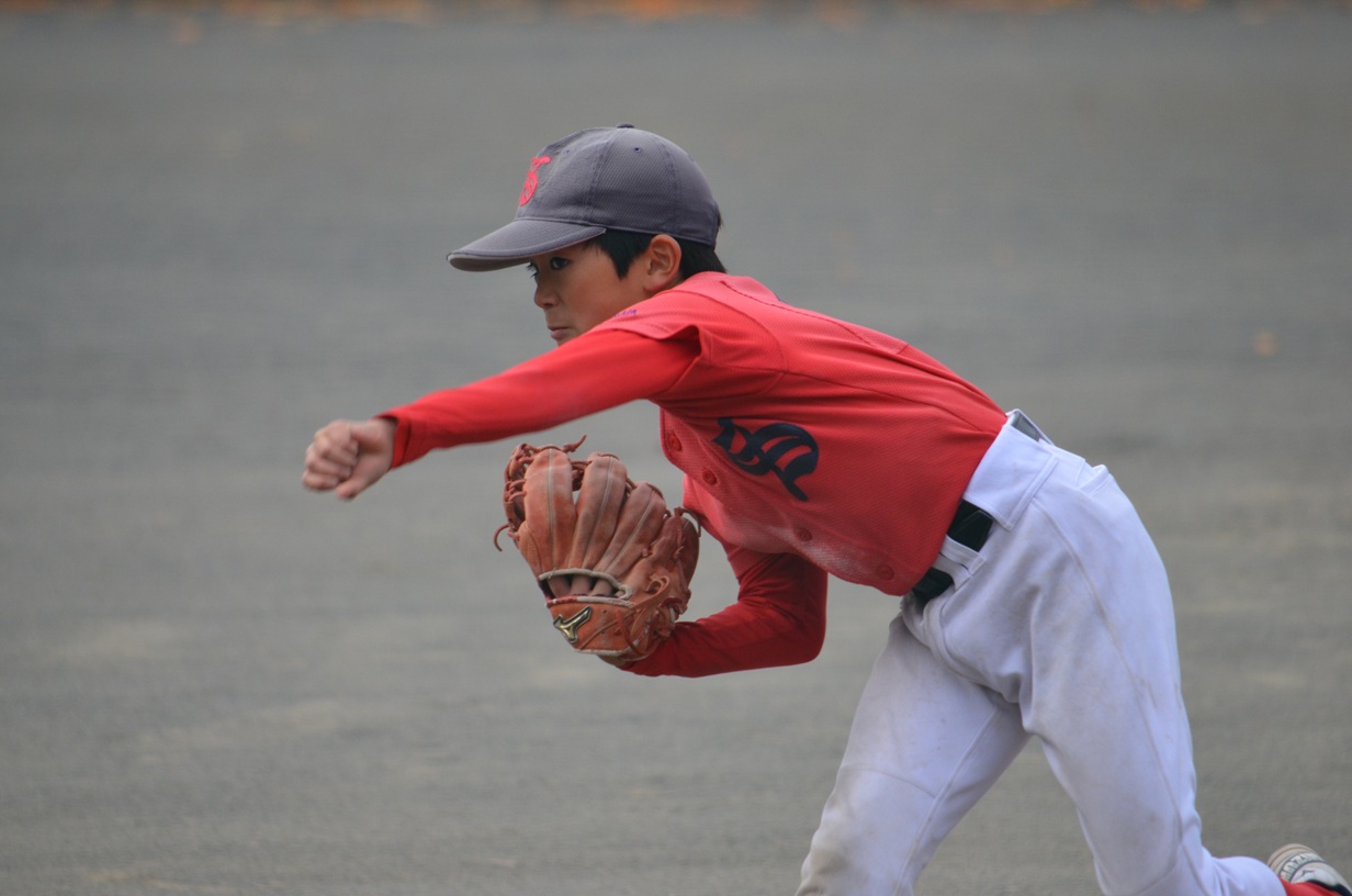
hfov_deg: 4.6
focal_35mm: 450
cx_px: 676
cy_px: 448
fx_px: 16865
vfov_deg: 3.0
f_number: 5.6
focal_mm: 300
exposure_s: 1/1000
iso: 640
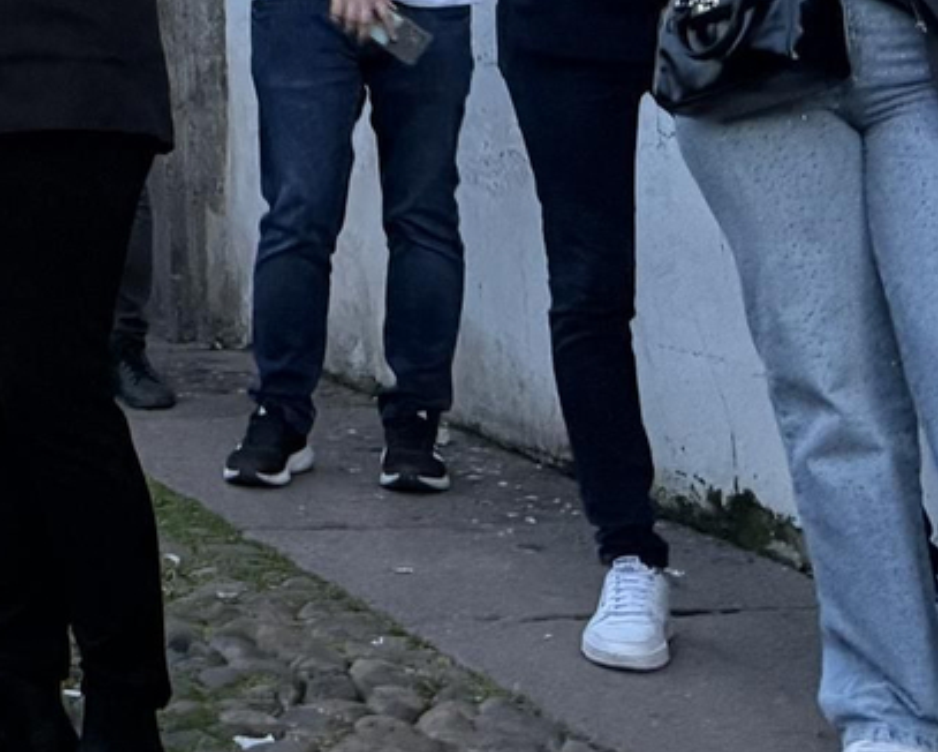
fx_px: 2555
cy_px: -397
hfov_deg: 17.2
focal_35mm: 92
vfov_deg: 15.4
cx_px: -735
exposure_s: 1/60
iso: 400
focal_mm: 6.76
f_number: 1.78
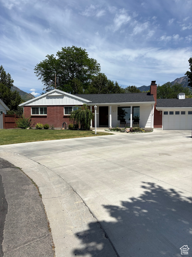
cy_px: 128
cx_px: 96
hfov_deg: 53.1
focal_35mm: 26
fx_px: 192
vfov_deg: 67.3
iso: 50
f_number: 1.6
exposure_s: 1/5952
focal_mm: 5.96
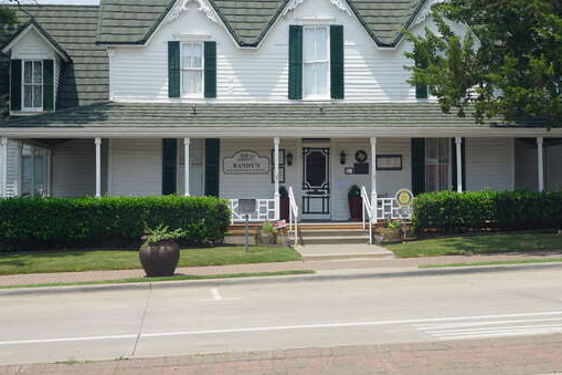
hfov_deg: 30.5
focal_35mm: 66
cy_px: 123
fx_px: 1030
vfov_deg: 20.5
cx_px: 330
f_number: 11
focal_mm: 28
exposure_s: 1/125
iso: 100
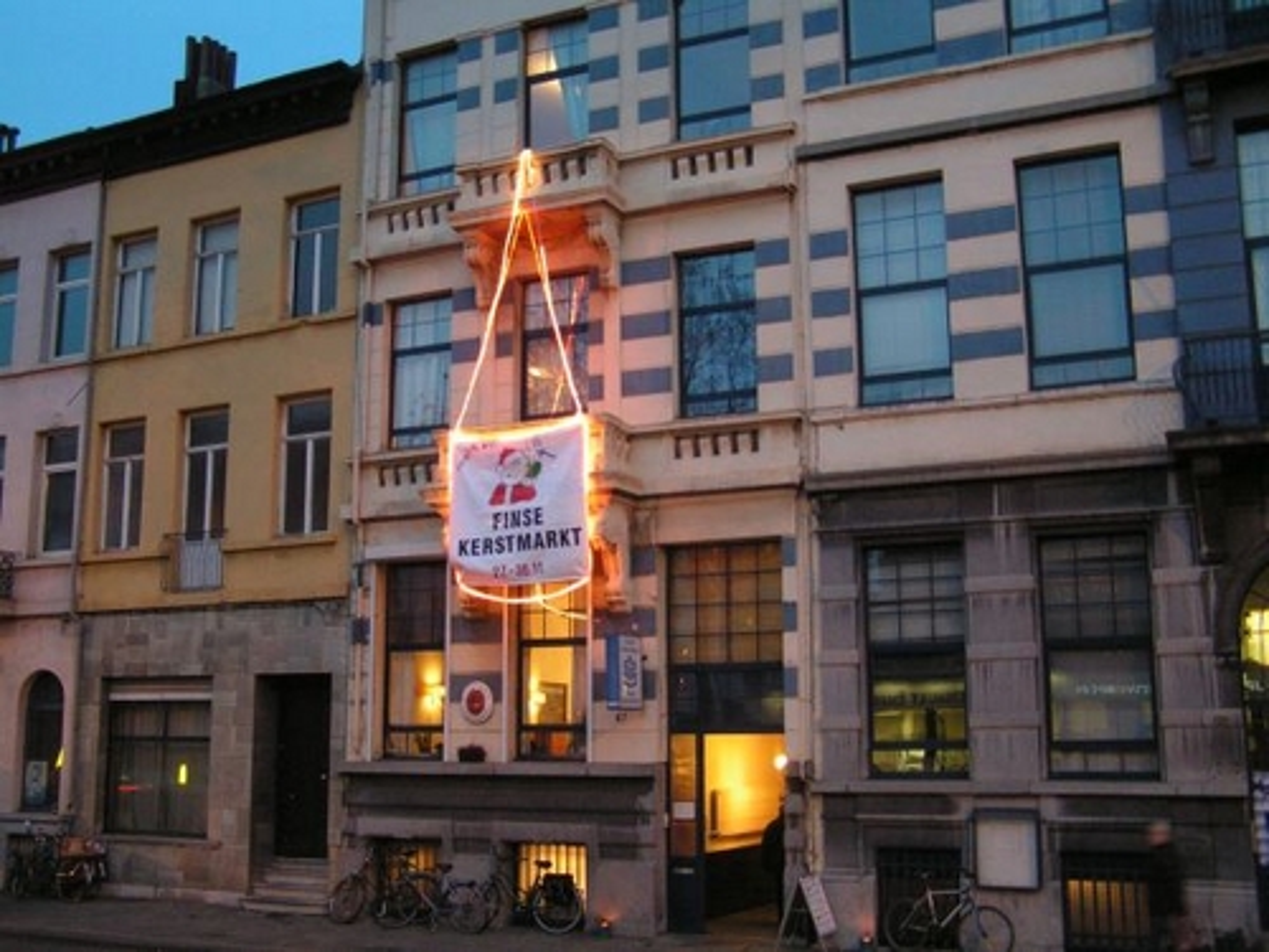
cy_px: 476
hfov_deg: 49.0
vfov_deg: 37.7
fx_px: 1393
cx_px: 634
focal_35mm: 38
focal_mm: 6.3
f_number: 2.8
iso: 200
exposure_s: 1/8
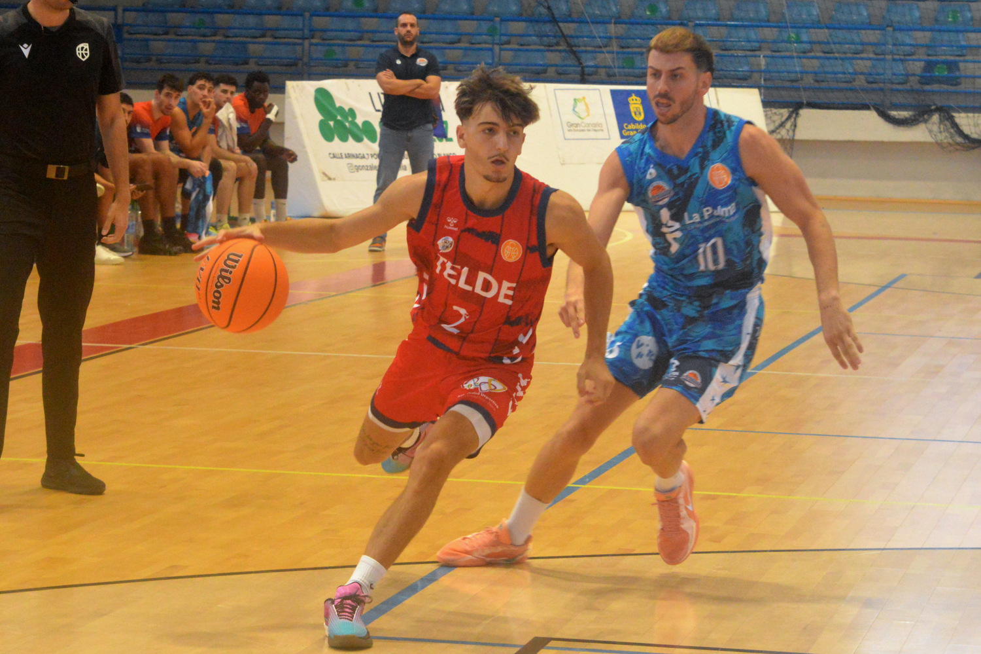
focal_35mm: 128
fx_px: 3473
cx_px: 490
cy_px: 327
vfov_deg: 10.7
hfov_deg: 16.1
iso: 3200
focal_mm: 85
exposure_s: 1/400
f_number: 9
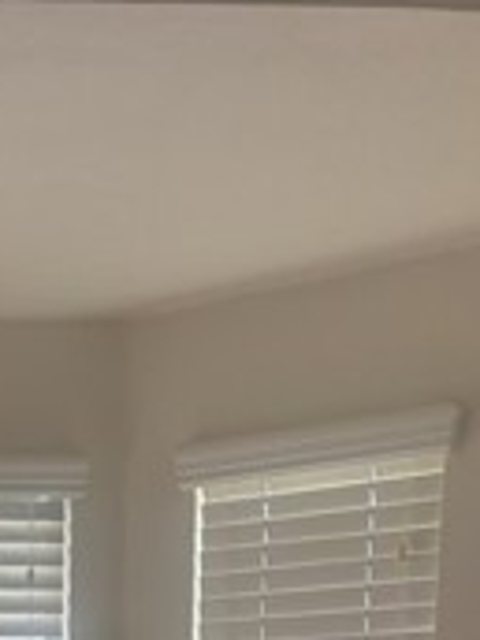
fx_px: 1793
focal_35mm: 97
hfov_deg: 14.5
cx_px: -175
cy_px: 1116
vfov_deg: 17.0
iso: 40
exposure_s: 1/246
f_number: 1.6
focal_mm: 5.96
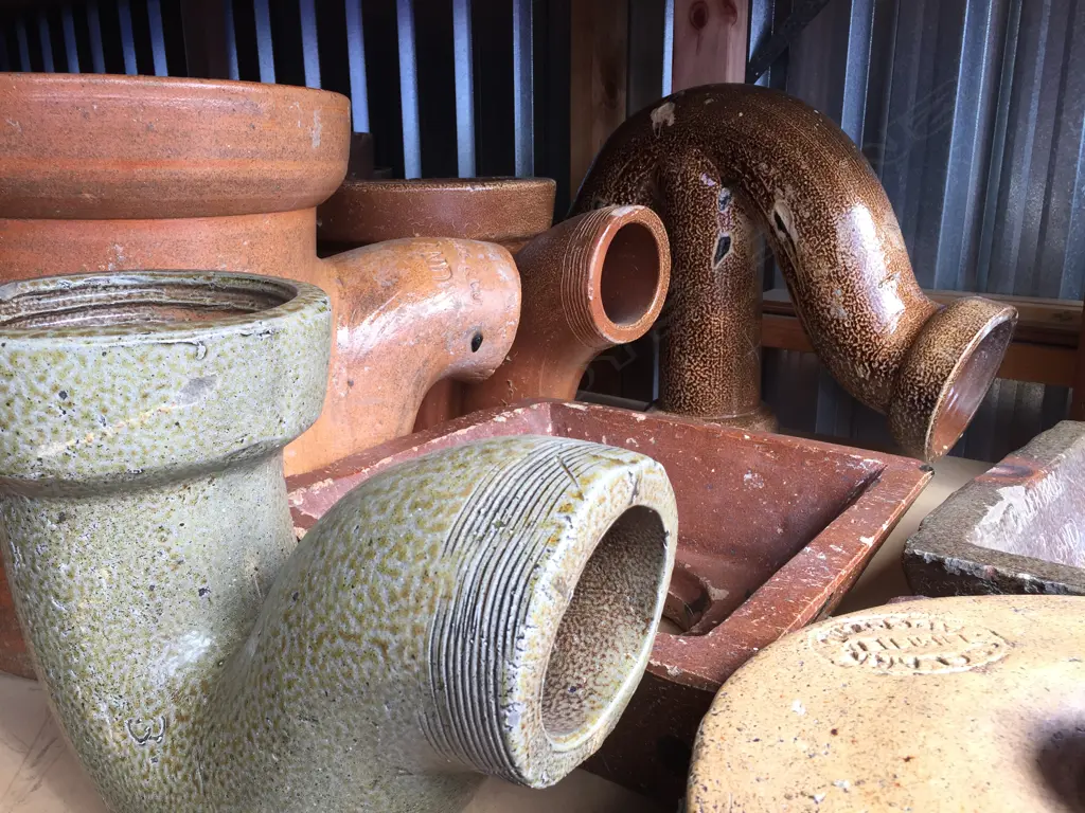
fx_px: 909
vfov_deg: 48.2
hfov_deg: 61.7
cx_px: 542
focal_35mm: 29
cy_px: 406
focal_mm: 4.15
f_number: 2.2
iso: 32
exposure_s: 1/100
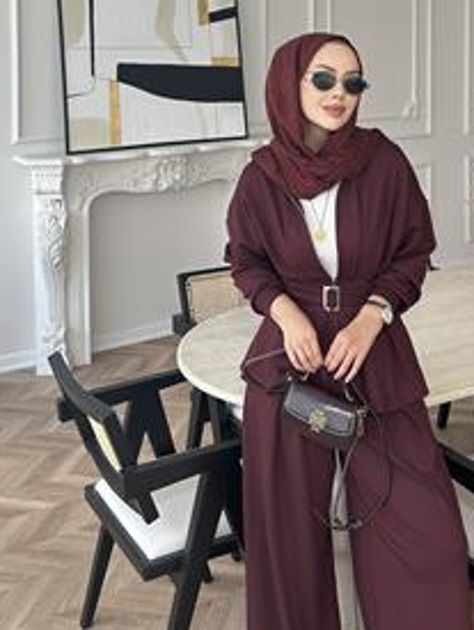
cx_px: 327
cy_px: 214
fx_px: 656
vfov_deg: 50.4
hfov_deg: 39.1
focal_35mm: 36
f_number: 1.78
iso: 100
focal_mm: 6.86
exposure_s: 1/121
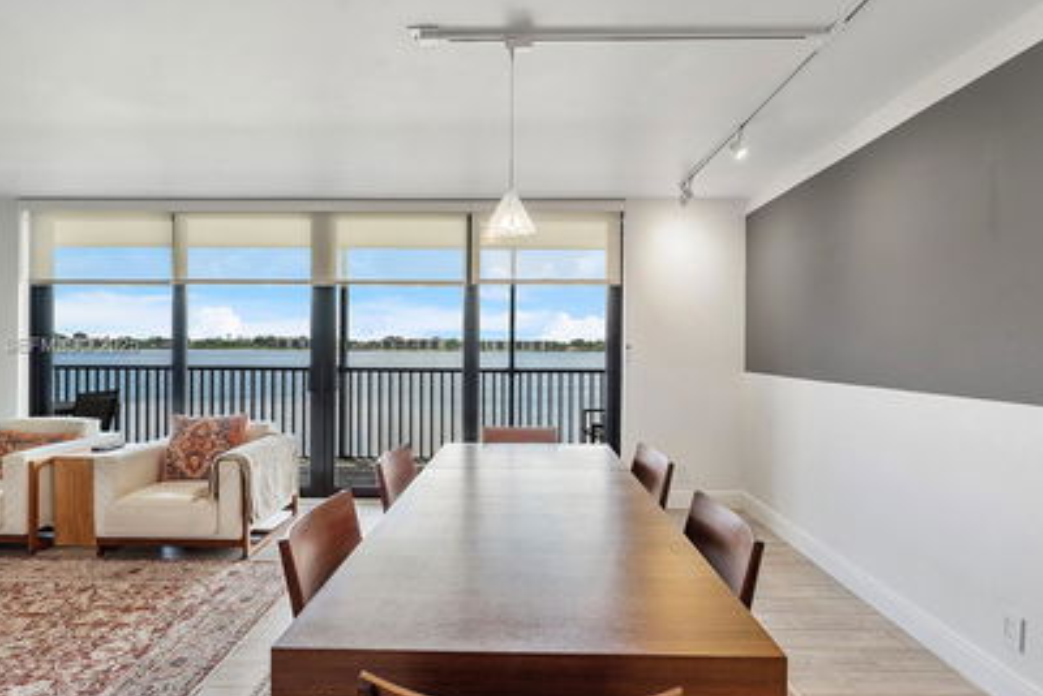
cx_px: 522
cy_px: 347
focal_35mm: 18
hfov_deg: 90.0
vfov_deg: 67.4
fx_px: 522
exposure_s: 1/30
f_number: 11
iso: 160
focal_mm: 10
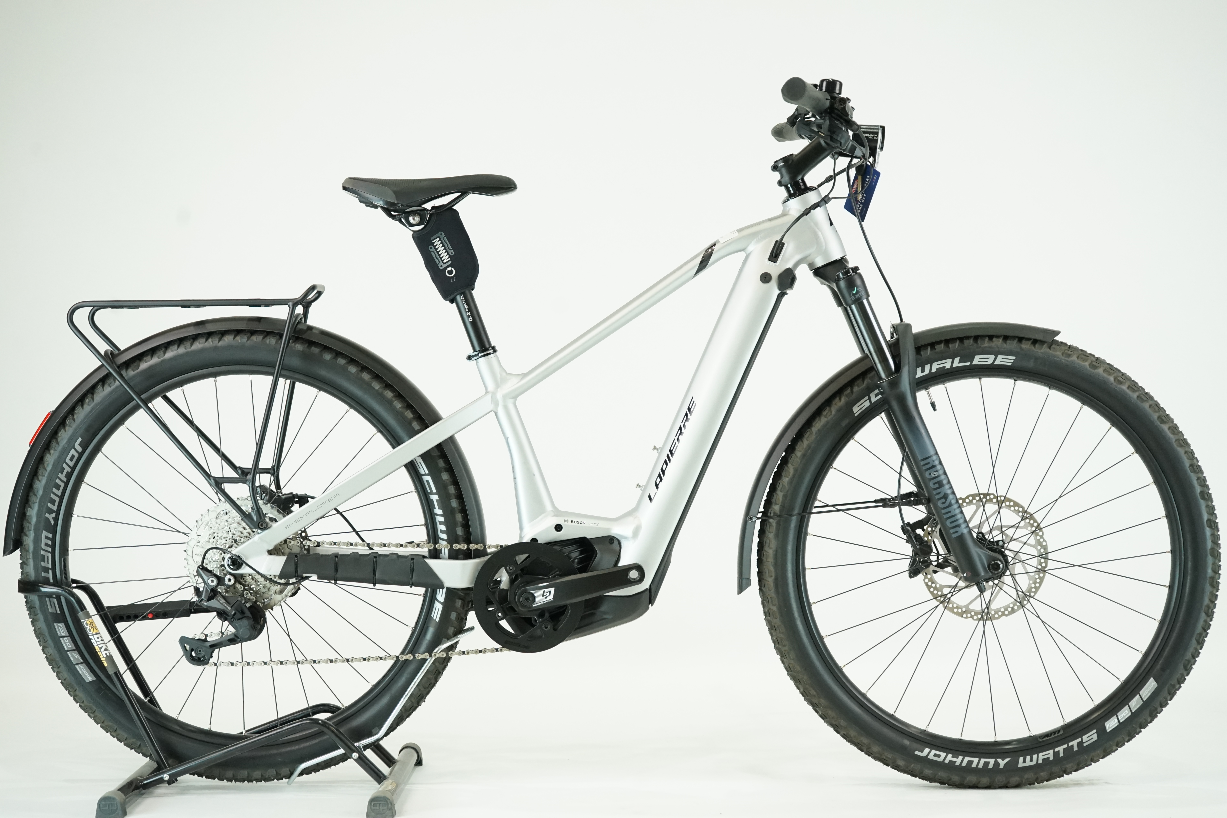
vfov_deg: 23.8
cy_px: 409
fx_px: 1943
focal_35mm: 57
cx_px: 614
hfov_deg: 35.1
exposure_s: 1/200
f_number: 6.3
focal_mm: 57
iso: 2500
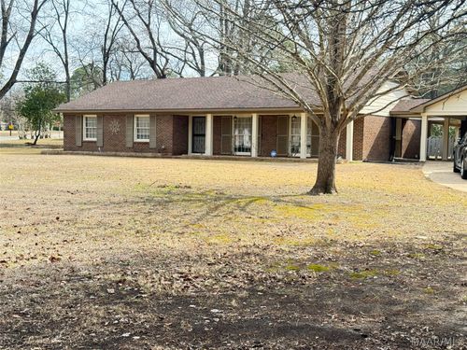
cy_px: 175
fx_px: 648
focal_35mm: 48
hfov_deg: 39.7
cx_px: 234
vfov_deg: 30.3
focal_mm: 6.76
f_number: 1.78
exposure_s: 1/568
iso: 64
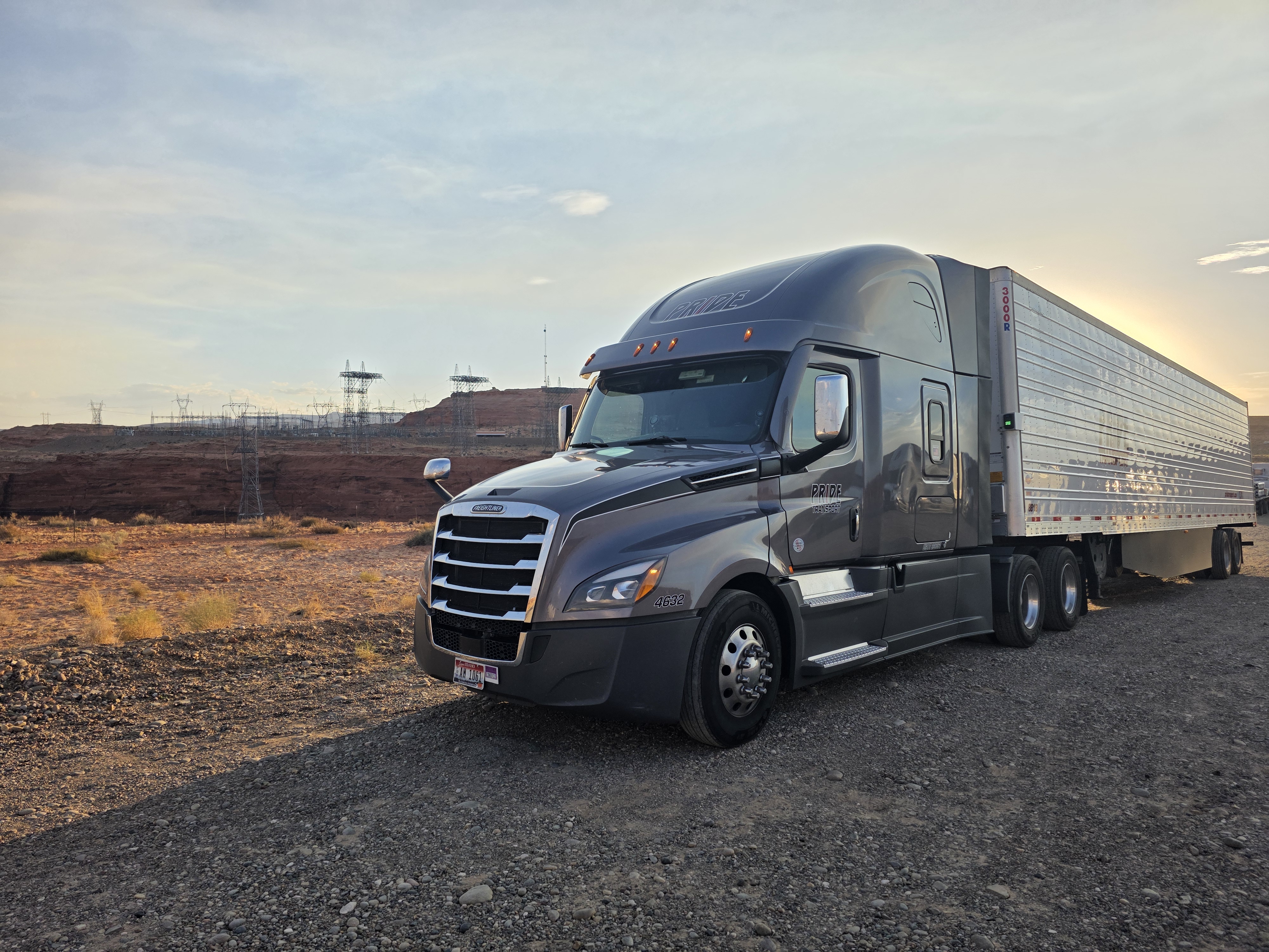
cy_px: 476
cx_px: 634
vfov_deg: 58.9
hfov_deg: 73.9
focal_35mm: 23
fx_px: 843
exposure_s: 1/3618
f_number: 1.7
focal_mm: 6.3
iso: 80
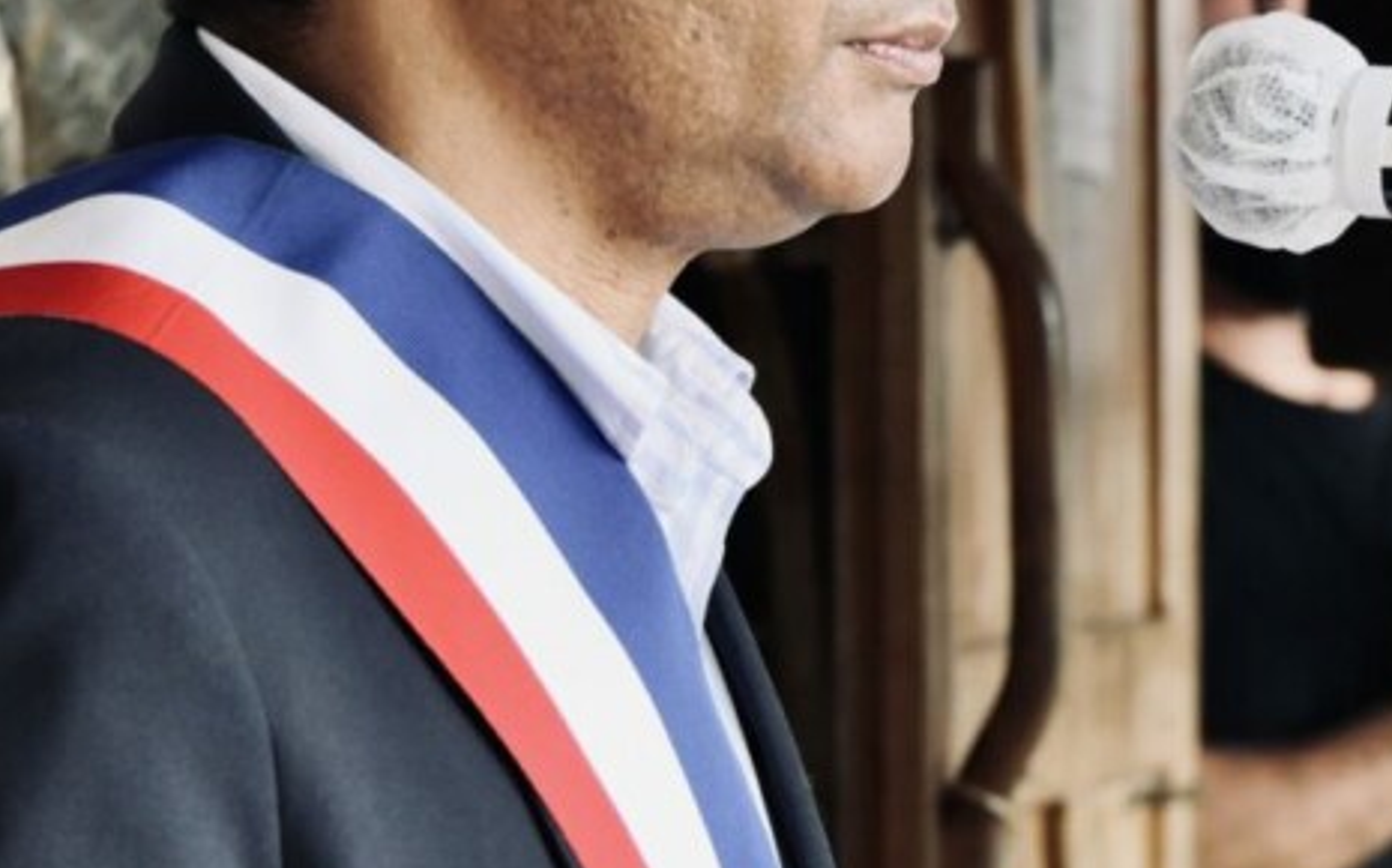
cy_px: 123
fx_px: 9516
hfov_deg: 8.4
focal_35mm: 251
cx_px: 1048
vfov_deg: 5.2
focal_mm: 52.3
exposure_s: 1/160
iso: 800
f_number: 4.2
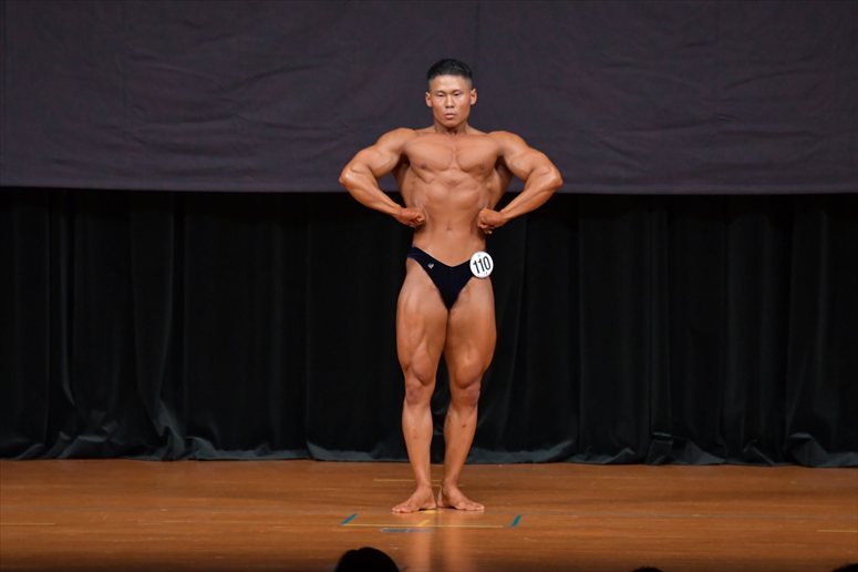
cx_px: 429
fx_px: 6432
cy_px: 286
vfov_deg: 5.1
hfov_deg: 7.6
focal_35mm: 270
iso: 4000
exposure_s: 1/400
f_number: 5.6
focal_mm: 180
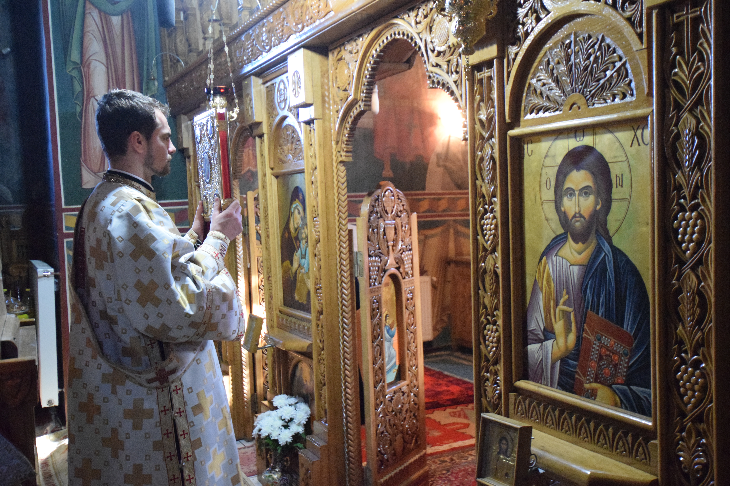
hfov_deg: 53.1
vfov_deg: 36.9
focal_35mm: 36
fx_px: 730
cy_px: 243
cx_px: 365
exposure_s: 1/50
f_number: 4.5
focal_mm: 24
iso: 8000
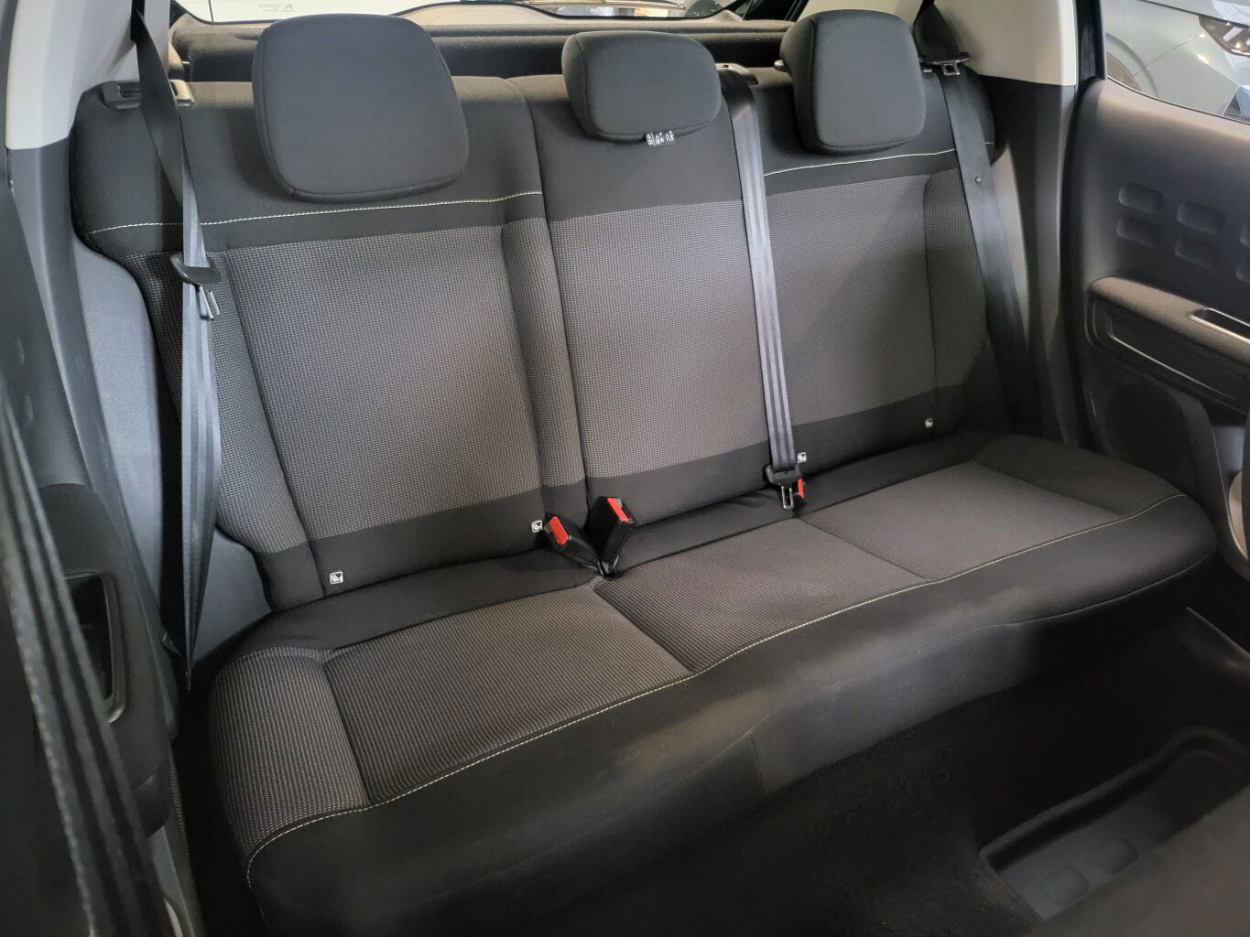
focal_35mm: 24
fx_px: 867
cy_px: 468
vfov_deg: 56.8
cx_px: 625
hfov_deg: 71.6
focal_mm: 5
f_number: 1.8
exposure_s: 1/20
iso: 1600
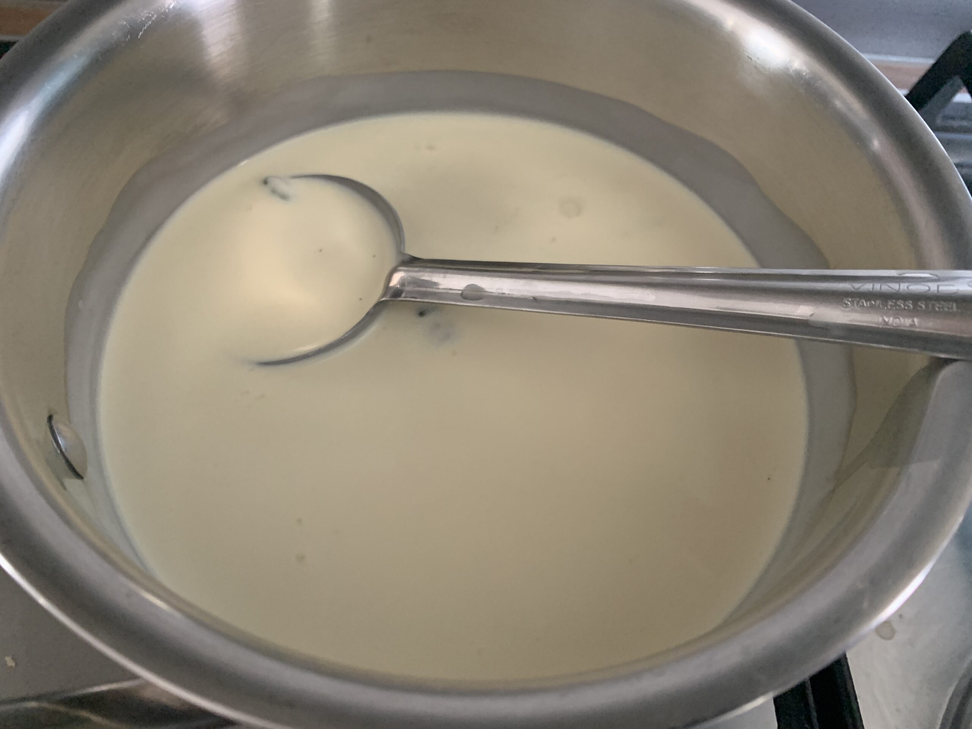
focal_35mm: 26
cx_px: 486
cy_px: 364
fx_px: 730
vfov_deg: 53.1
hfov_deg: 67.3
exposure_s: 1/59
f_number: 1.8
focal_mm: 4.25
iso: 400
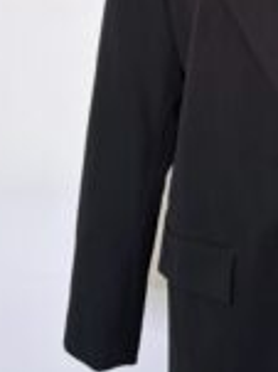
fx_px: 740
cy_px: -7
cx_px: 332
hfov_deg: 20.0
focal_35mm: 69
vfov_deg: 26.5
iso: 125
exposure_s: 1/60
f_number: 1.6
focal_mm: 5.96
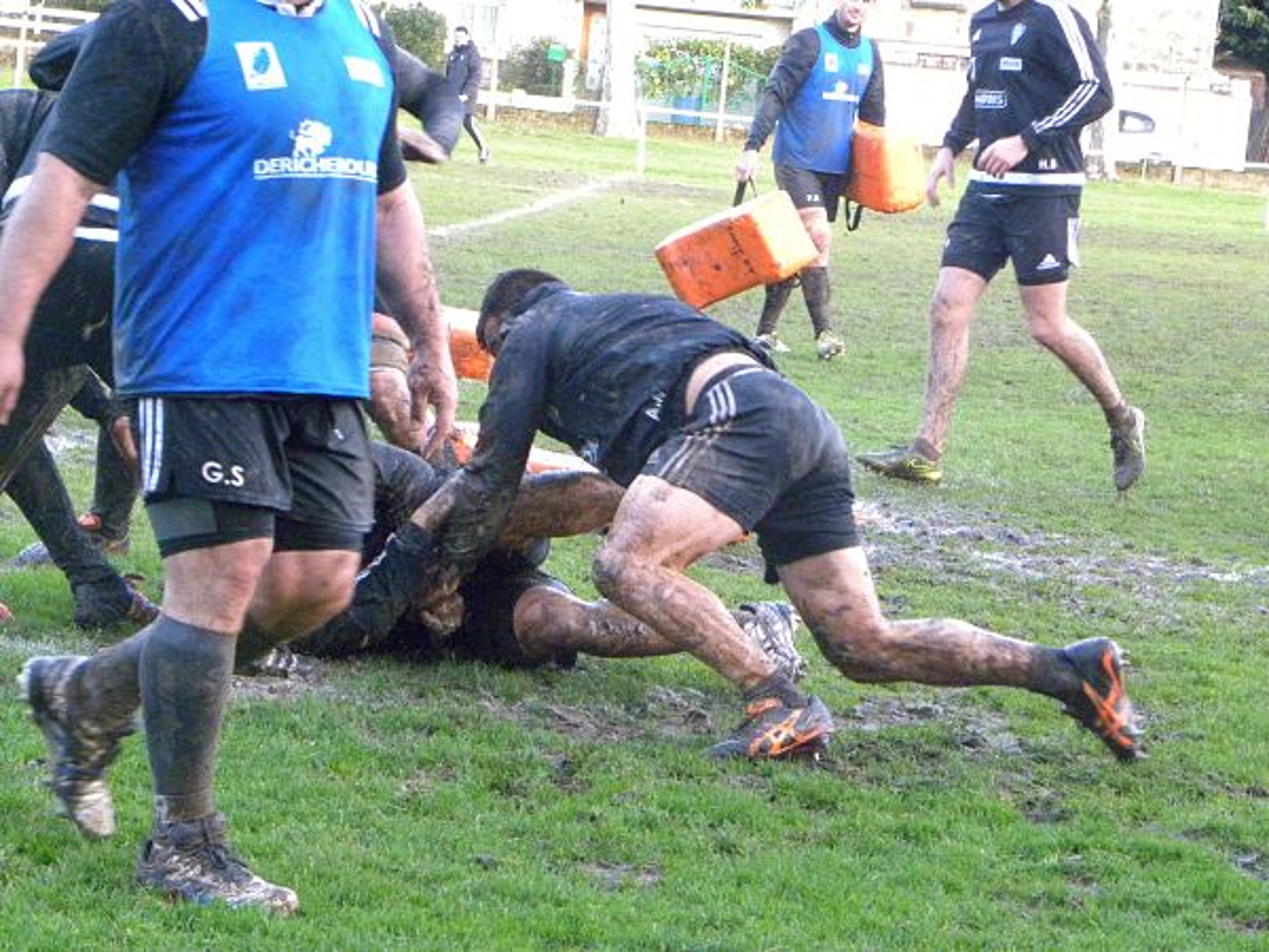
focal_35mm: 144
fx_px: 5279
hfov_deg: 13.7
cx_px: 634
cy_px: 476
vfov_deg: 10.3
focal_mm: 25.7
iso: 727
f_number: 4.5
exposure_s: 1/191
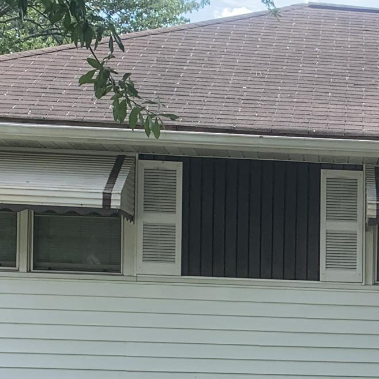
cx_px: 514
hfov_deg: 15.6
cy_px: 394
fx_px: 1301
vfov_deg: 16.2
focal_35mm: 105
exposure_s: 1/397
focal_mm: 4.25
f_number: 1.8
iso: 25
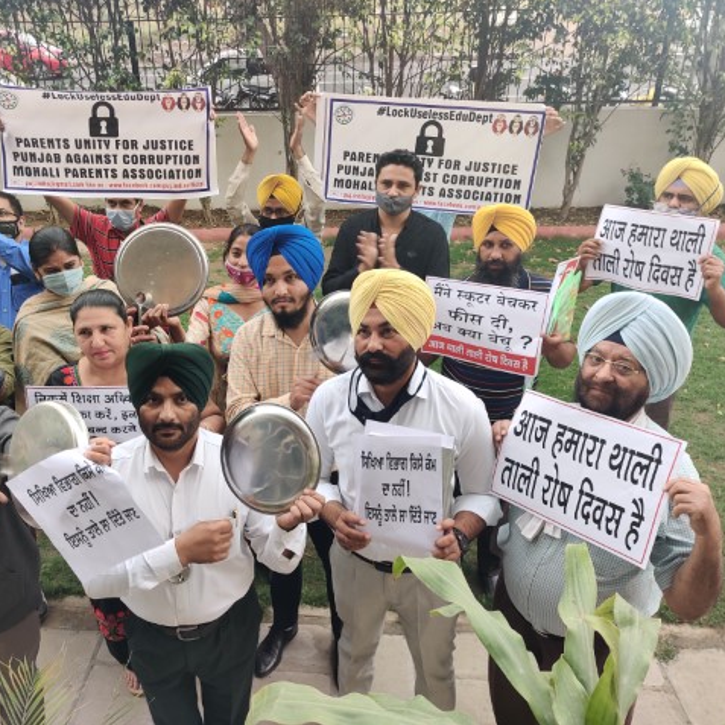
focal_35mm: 32
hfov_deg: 50.7
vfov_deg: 51.1
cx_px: 278
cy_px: 362
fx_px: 758
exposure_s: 1/50
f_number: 1.65
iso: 125
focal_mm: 4.75
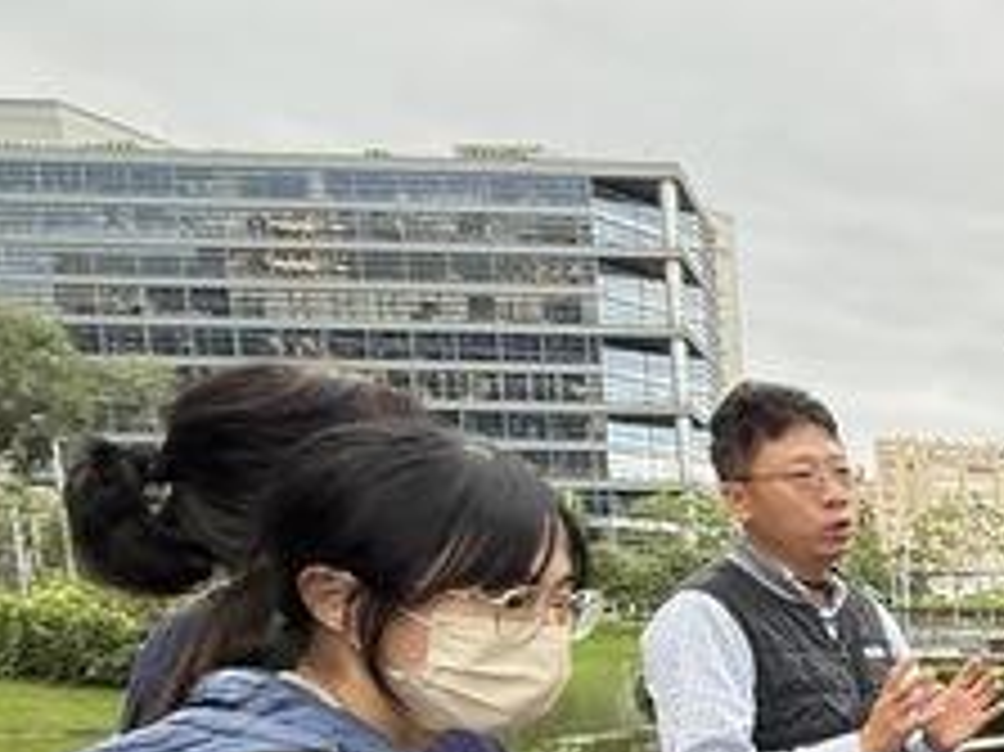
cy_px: 781
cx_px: 1463
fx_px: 1275
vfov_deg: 30.2
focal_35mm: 44
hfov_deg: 29.1
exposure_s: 1/99
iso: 200
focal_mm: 2.22
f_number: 2.2
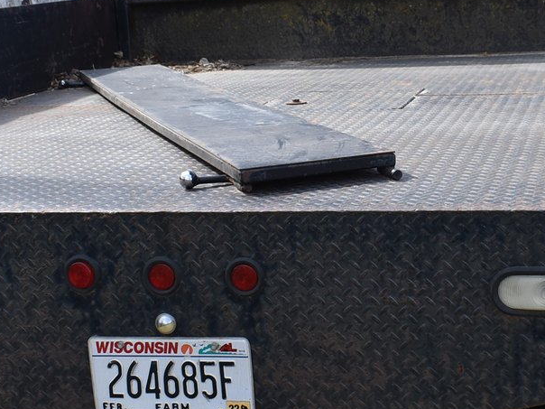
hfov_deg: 26.5
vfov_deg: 20.2
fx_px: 1149
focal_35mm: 73
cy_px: 181
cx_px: 365
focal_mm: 18
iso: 200
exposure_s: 1/250
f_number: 6.3
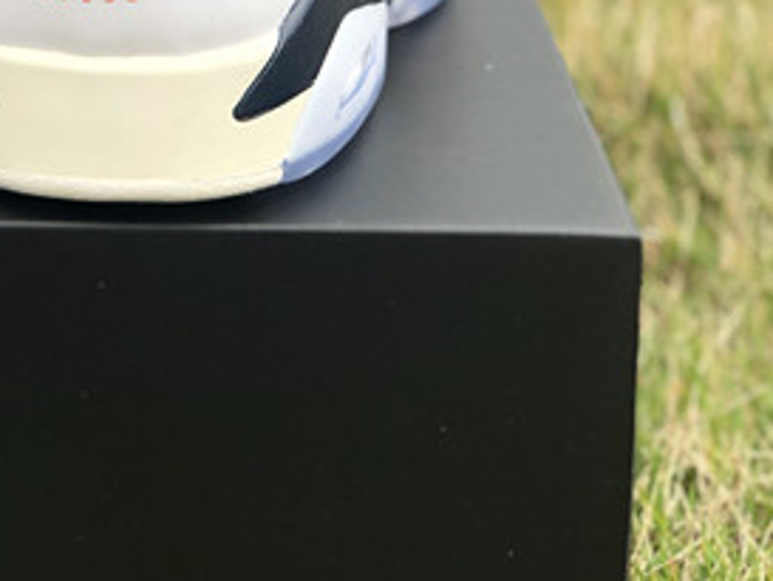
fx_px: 3150
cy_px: -123
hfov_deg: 13.6
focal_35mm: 141
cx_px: -125
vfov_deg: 10.4
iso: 16
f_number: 2.4
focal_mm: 6
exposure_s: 1/257
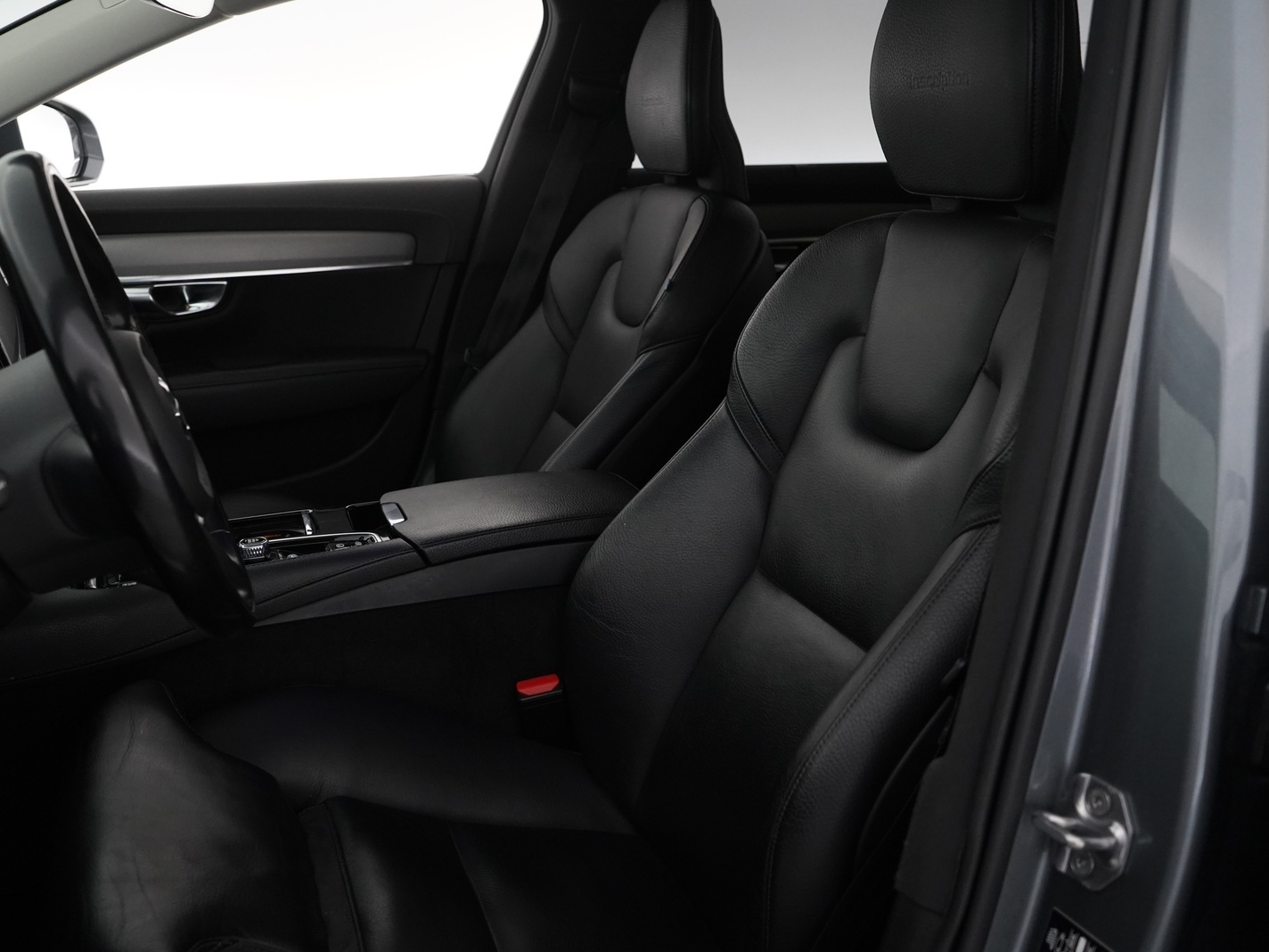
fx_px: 1283
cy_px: 476
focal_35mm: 35
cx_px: 571
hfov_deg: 52.5
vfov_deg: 40.7
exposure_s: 1/60
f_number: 4.5
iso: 4000
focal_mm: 32
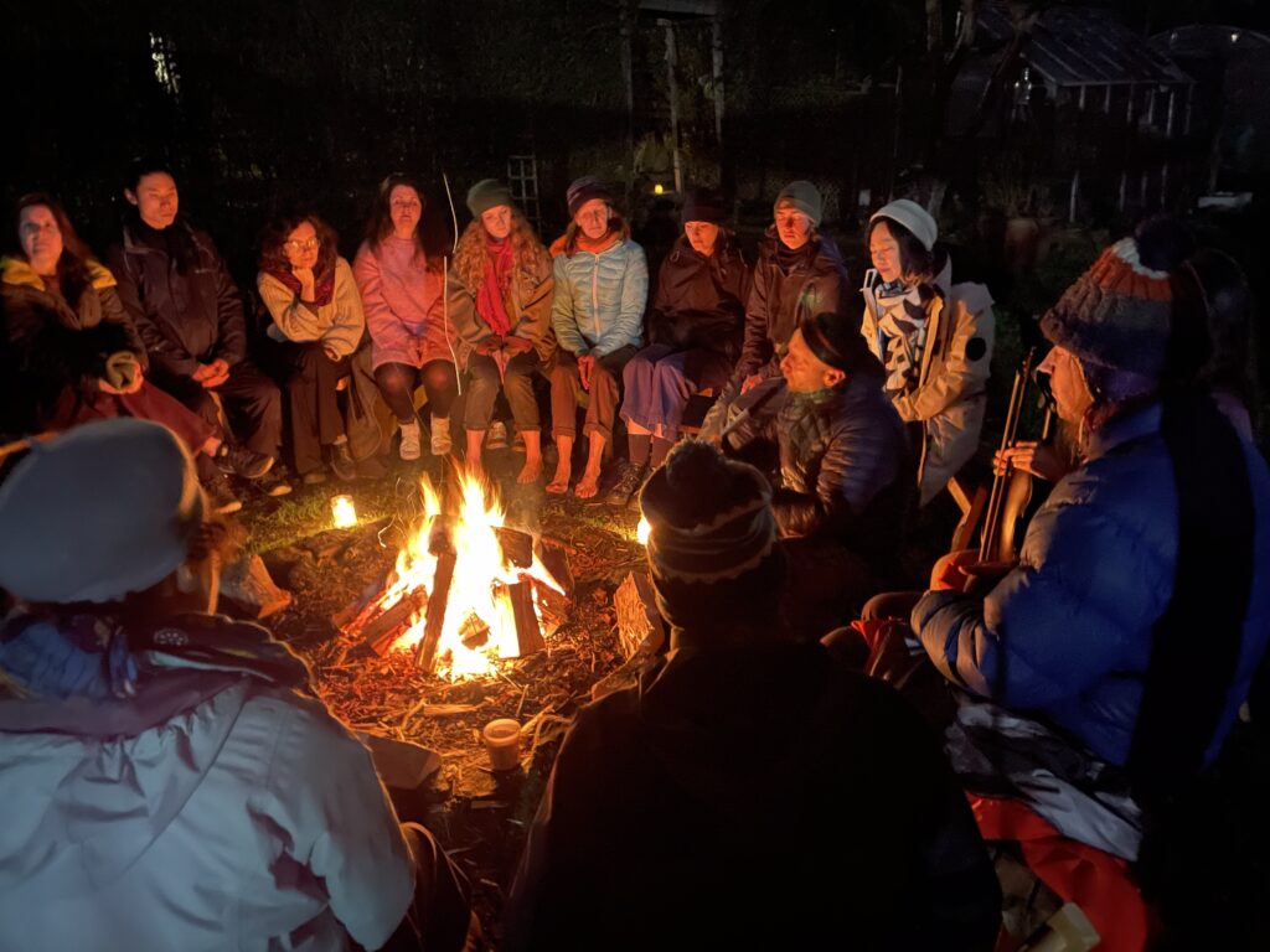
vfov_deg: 53.1
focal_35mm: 26
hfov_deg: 67.3
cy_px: 476
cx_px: 635
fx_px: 954
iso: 1250
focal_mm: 4.2
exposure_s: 1/4
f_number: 1.6
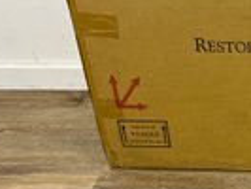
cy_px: 101
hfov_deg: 26.1
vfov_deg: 22.0
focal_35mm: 67
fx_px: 486
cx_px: 295
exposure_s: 1/120
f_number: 1.5
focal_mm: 5.7
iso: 100
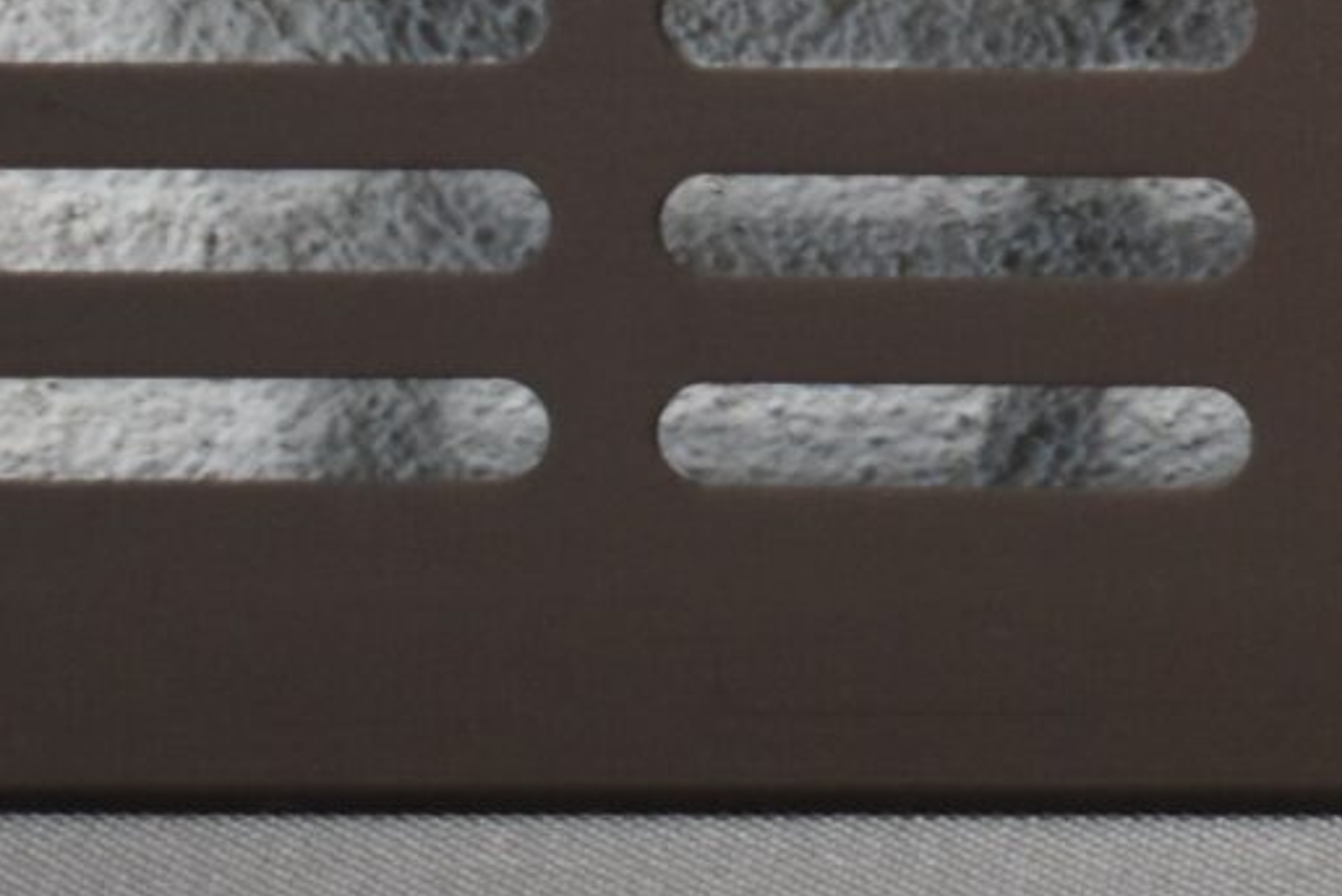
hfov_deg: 8.1
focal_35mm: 239
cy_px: -168
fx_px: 8911
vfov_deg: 5.7
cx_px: 2820
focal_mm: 32
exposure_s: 1/250
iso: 720
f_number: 4.5
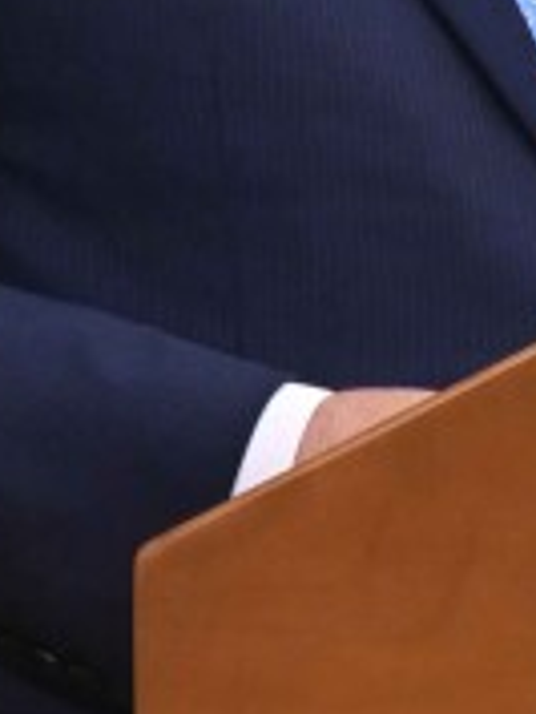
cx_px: 705
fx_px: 16785
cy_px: -292
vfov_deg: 2.4
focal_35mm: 814
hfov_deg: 1.8
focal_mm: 98
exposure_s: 1/320
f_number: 4
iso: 1250
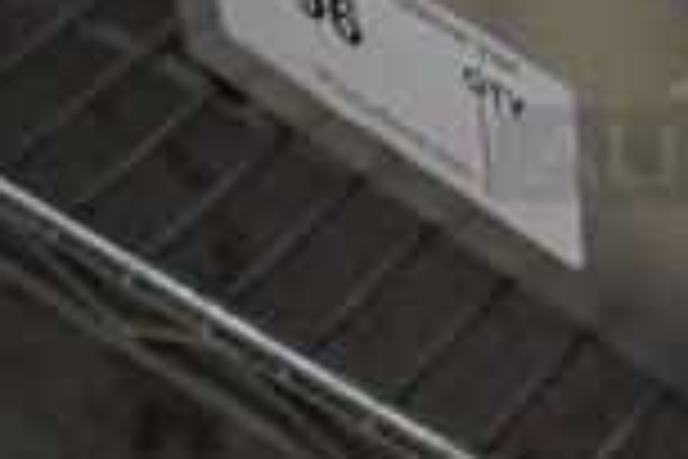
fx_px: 2064
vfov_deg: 12.5
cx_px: 998
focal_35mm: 108
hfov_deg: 17.3
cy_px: -36
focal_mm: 18
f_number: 3.5
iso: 5600
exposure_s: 1/125
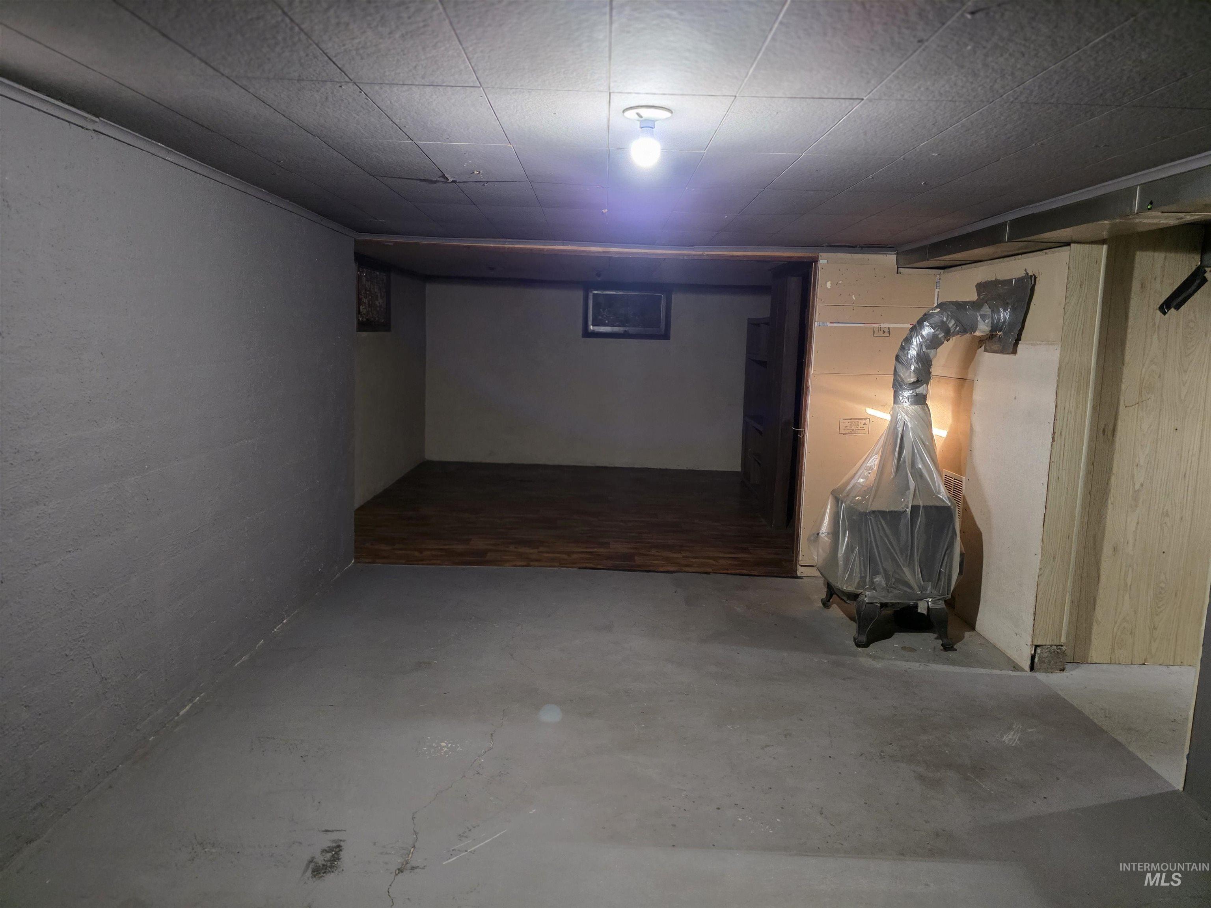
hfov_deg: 73.9
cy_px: 454
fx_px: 805
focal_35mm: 23
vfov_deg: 58.9
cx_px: 606
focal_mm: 6.3
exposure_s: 1/40
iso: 1250
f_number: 1.7
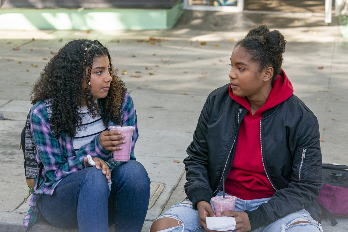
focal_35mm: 133
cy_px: 116
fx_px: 1286
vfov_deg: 10.3
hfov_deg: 15.4
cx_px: 174
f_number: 5
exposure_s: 1/500
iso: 400
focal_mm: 89
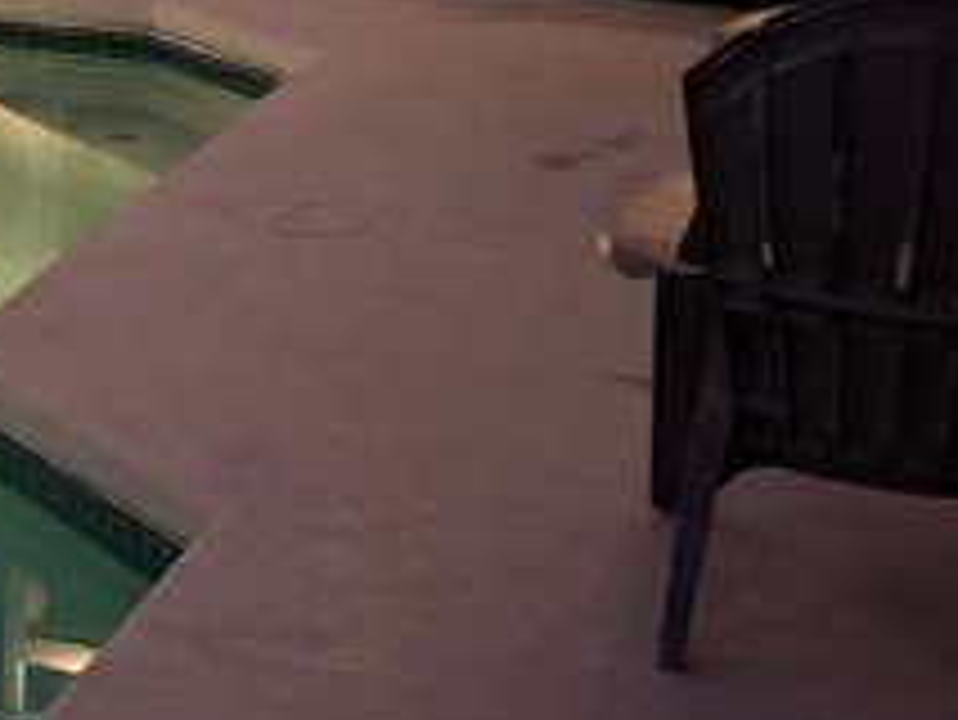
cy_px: 63
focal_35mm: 125
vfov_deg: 11.8
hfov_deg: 14.5
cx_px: -571
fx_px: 3461
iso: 1000
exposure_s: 1/30
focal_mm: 5.96
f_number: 1.6
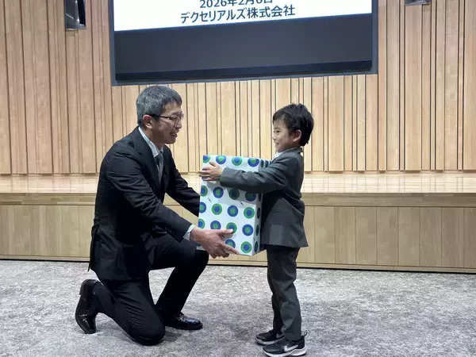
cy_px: 178
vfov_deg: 39.7
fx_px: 495
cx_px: 238
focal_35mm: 36
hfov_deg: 51.4
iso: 80
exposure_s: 1/60
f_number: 1.6
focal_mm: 5.96
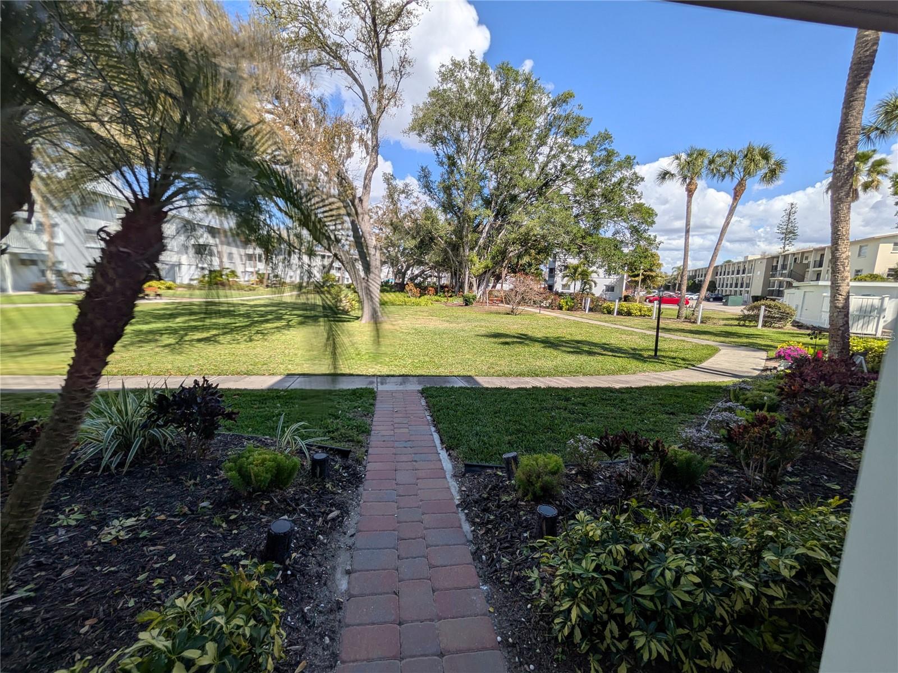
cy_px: 336
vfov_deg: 85.7
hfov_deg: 102.1
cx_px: 449
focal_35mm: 14
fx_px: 363
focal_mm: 1.83
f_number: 2.2
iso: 49
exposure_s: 1/2092
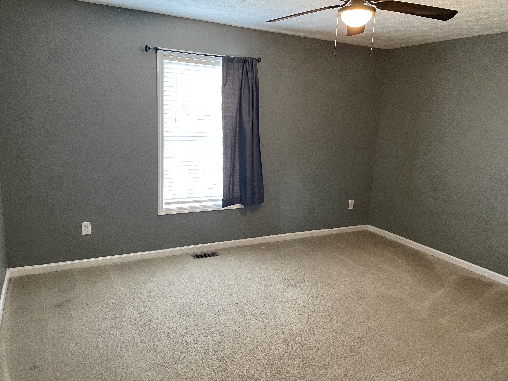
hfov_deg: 67.3
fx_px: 382
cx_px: 254
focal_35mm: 26
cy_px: 190
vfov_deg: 53.1
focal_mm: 4.2
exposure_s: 1/40
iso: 400
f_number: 1.6
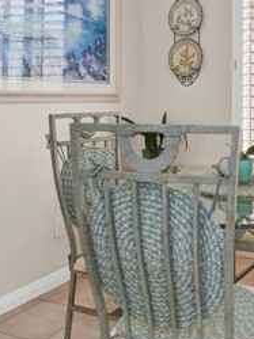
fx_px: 402
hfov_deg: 32.2
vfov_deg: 45.5
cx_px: 257
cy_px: 130
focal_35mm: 41
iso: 1250
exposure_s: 1/80
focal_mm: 8
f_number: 9
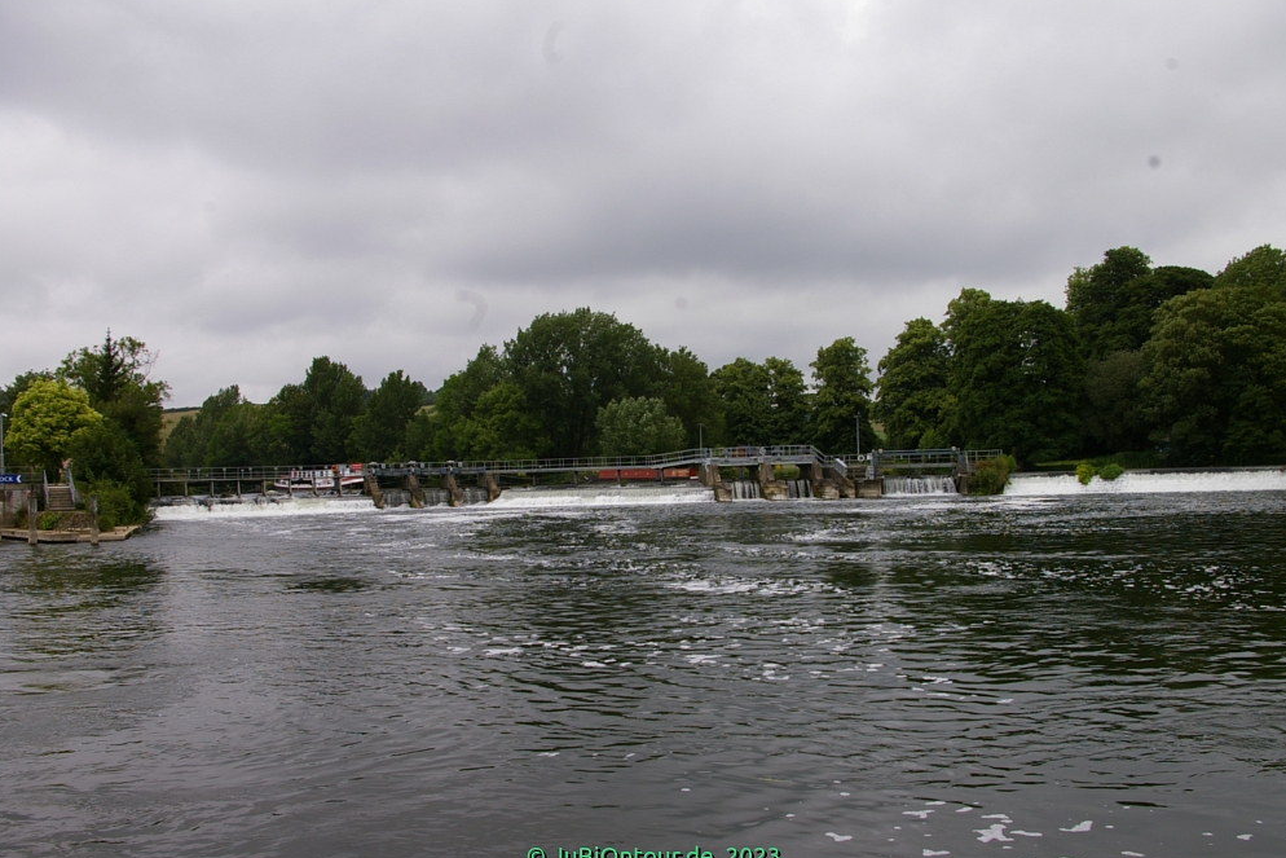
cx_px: 653
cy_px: 433
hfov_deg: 53.7
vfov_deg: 37.4
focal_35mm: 36
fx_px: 1269
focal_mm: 23
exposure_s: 1/250
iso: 200
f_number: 11
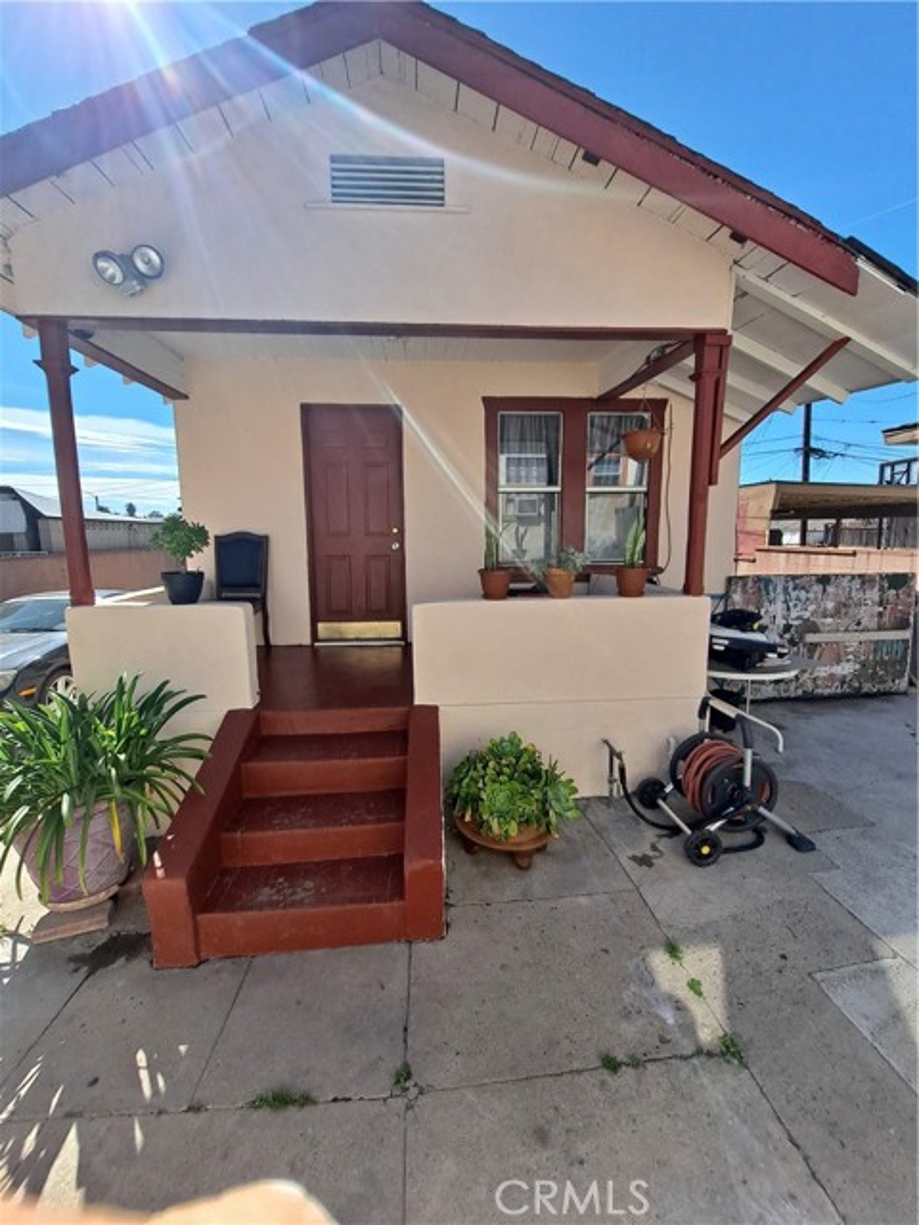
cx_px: 460
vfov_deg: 106.2
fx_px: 460
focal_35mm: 13
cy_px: 612
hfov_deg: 89.9
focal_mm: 1.74
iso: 40
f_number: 2.2
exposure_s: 1/1923
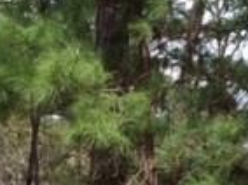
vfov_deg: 10.8
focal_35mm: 131
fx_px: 937
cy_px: 298
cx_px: 178
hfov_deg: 15.0
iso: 32
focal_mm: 4.15
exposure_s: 1/622
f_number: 2.2
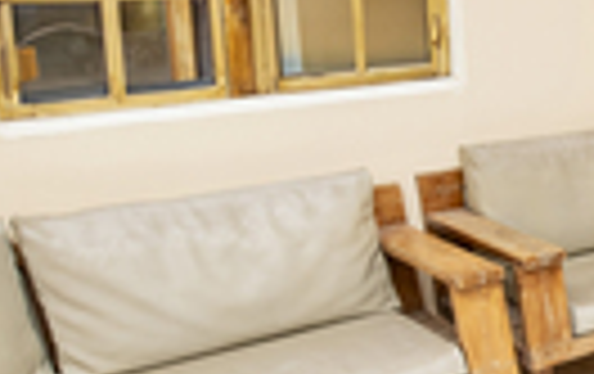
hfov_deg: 26.8
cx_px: 896
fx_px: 859
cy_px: 286
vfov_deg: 24.2
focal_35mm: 53
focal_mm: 15
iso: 500
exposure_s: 1/200
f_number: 4
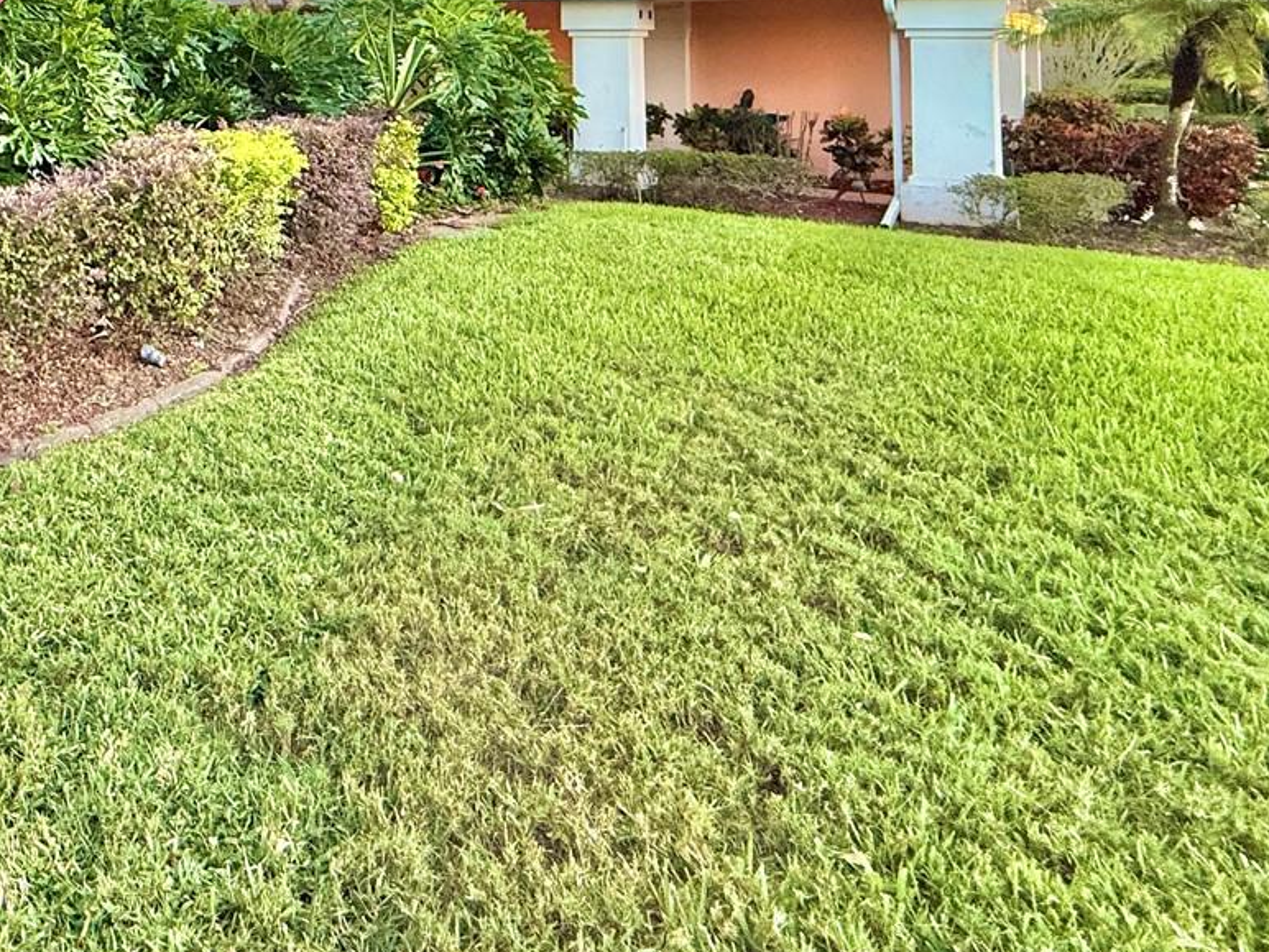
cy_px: -12
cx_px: 38
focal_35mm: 29
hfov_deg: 51.2
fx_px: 1063
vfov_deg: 41.6
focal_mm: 2.22
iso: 320
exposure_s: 1/99
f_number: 2.2
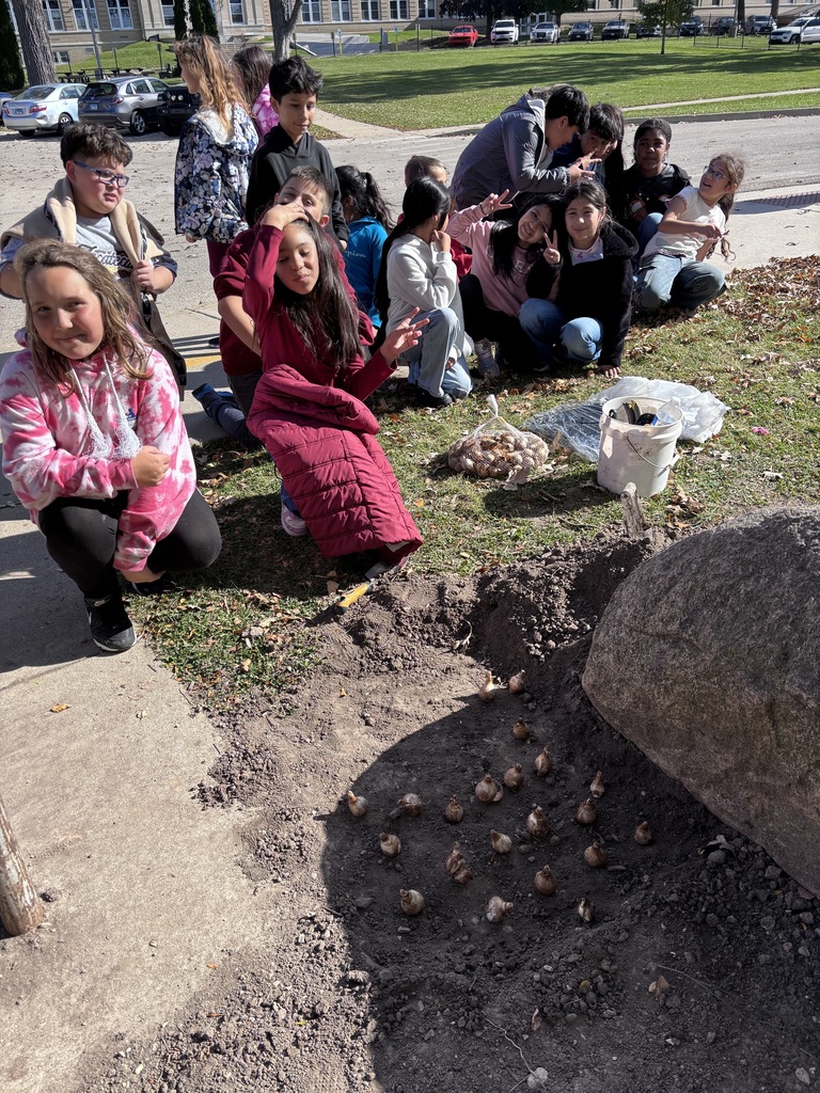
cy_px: 546
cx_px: 410
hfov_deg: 53.1
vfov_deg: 67.3
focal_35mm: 26
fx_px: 821
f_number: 1.6
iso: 50
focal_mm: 5.96
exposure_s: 1/1311
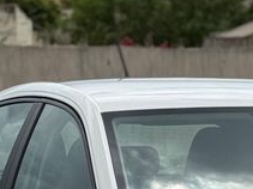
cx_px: 326
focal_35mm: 217
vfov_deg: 6.7
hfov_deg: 9.0
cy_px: 324
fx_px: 1585
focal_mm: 6.76
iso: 64
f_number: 1.78
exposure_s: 1/11364
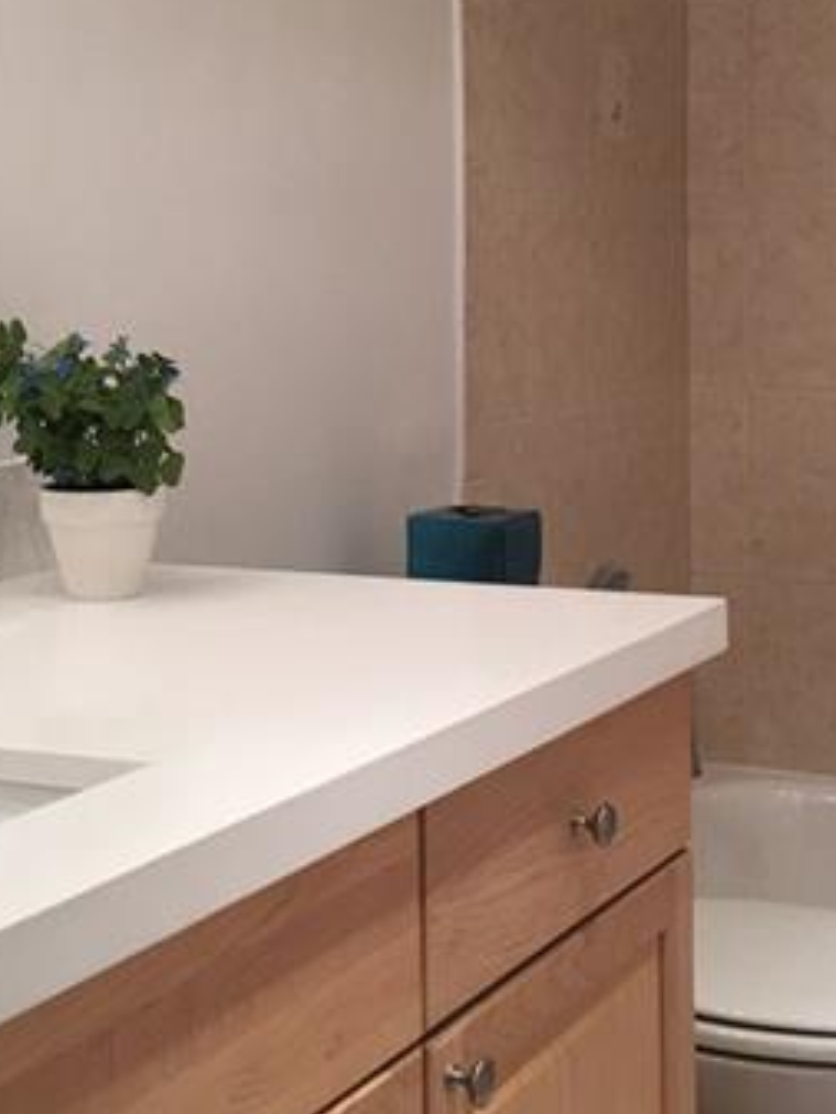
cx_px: 532
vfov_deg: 29.1
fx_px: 2124
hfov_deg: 22.2
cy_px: 347
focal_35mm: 66
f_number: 2.2
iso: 25
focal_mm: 4.15
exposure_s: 1/40
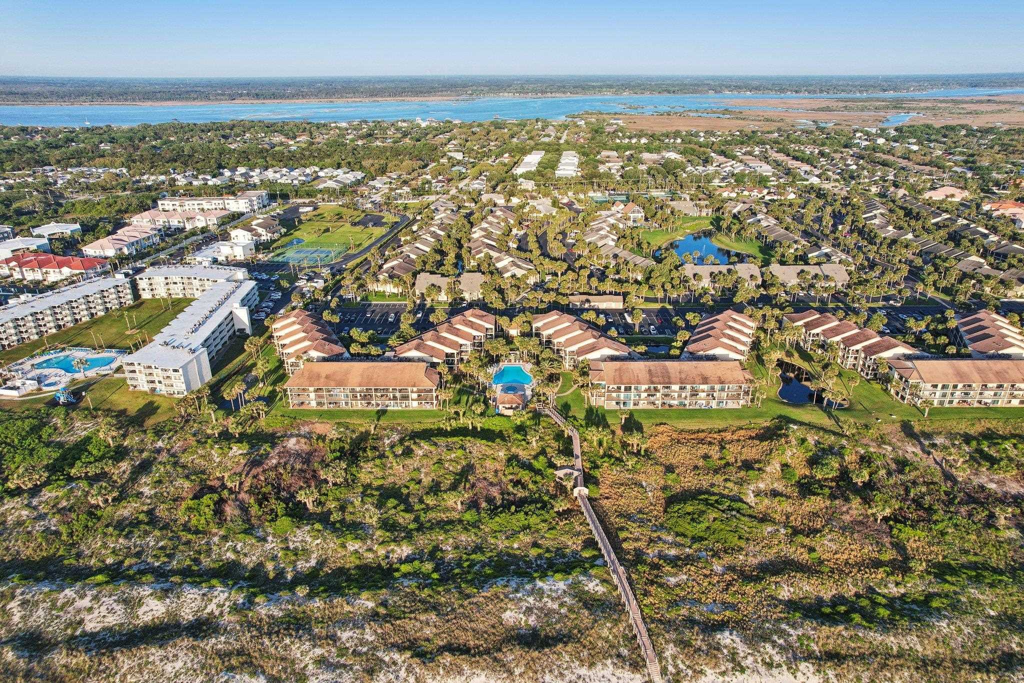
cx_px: 512
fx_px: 626
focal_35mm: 22
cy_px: 342
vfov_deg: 57.2
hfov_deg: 78.6
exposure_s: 1/1500
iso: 150
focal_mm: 8.4
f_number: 2.8
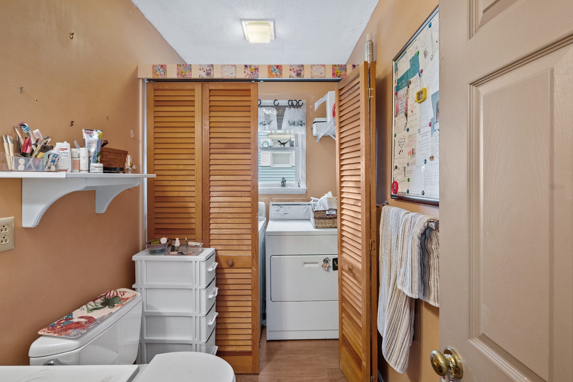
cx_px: 286
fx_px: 247
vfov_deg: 75.4
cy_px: 191
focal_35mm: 16
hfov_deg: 98.6
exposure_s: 1/10
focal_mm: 15.5
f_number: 6.3
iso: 1000
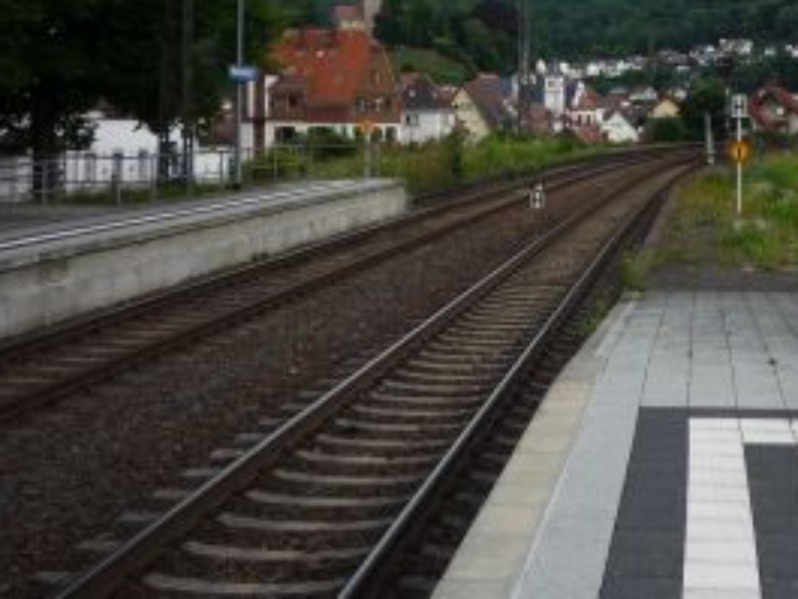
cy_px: 105
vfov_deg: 24.8
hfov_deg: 31.9
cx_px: 693
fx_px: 1338
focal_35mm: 58
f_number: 4
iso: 100
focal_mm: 5.2
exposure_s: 1/400
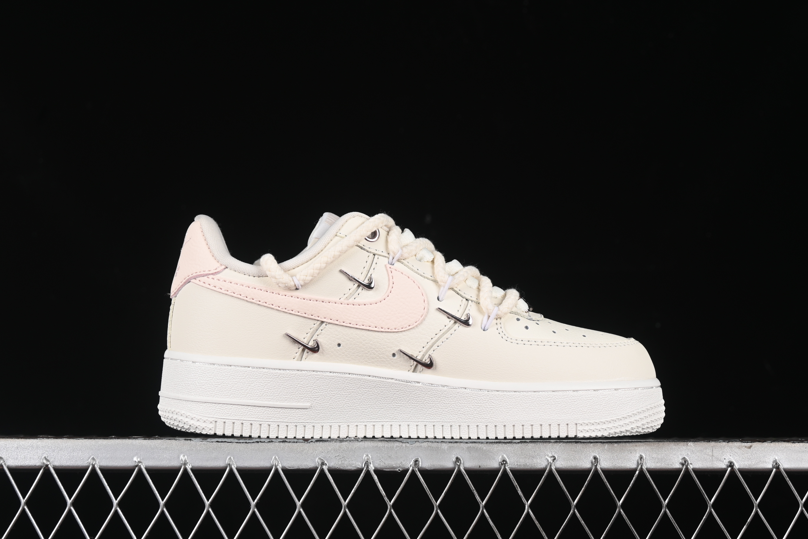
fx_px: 1706
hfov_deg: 26.6
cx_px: 405
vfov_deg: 18.0
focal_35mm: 76
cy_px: 270
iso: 160
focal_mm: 50
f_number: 8
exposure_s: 1/80
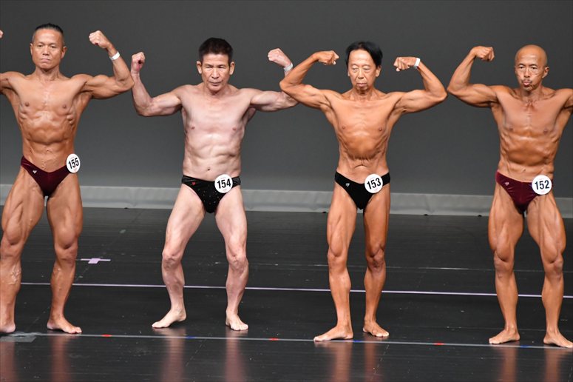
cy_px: 191
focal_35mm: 345
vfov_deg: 4.0
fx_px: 5489
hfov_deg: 6.0
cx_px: 286
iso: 4000
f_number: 5.6
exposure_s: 1/400
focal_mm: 230
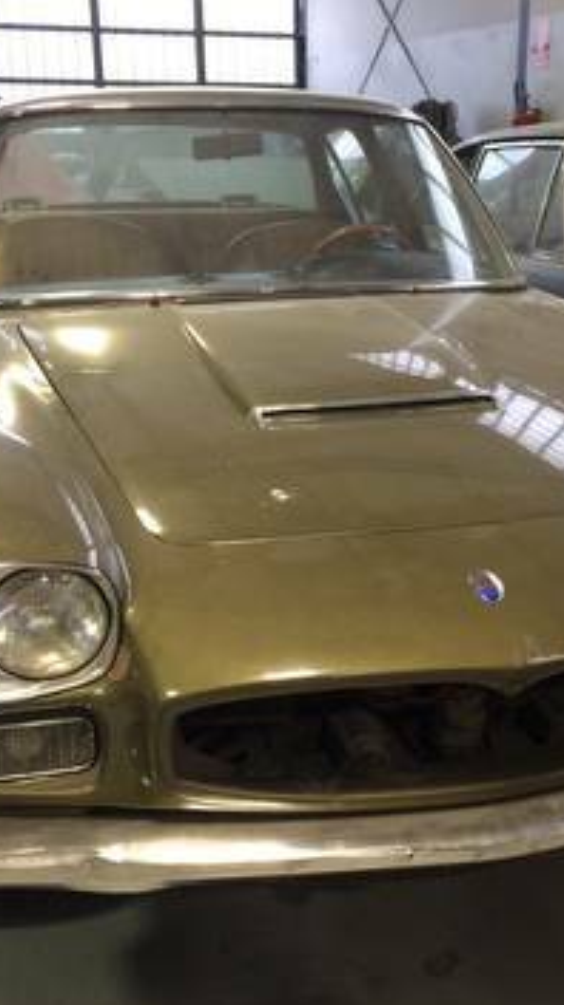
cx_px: 367
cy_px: 510
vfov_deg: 47.4
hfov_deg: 27.5
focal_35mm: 43
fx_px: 1146
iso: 125
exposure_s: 1/30
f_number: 2.2
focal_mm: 4.15
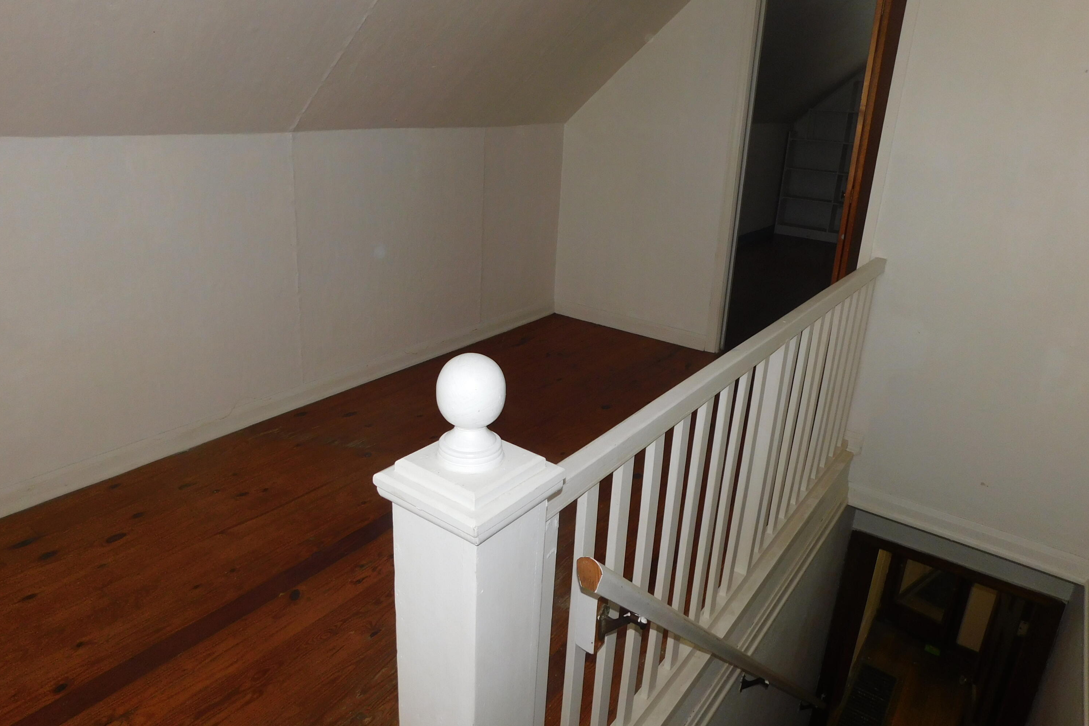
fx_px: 726
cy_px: 336
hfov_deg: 73.7
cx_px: 543
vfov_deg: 53.1
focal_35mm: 24
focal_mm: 4
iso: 200
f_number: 3
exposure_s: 1/30
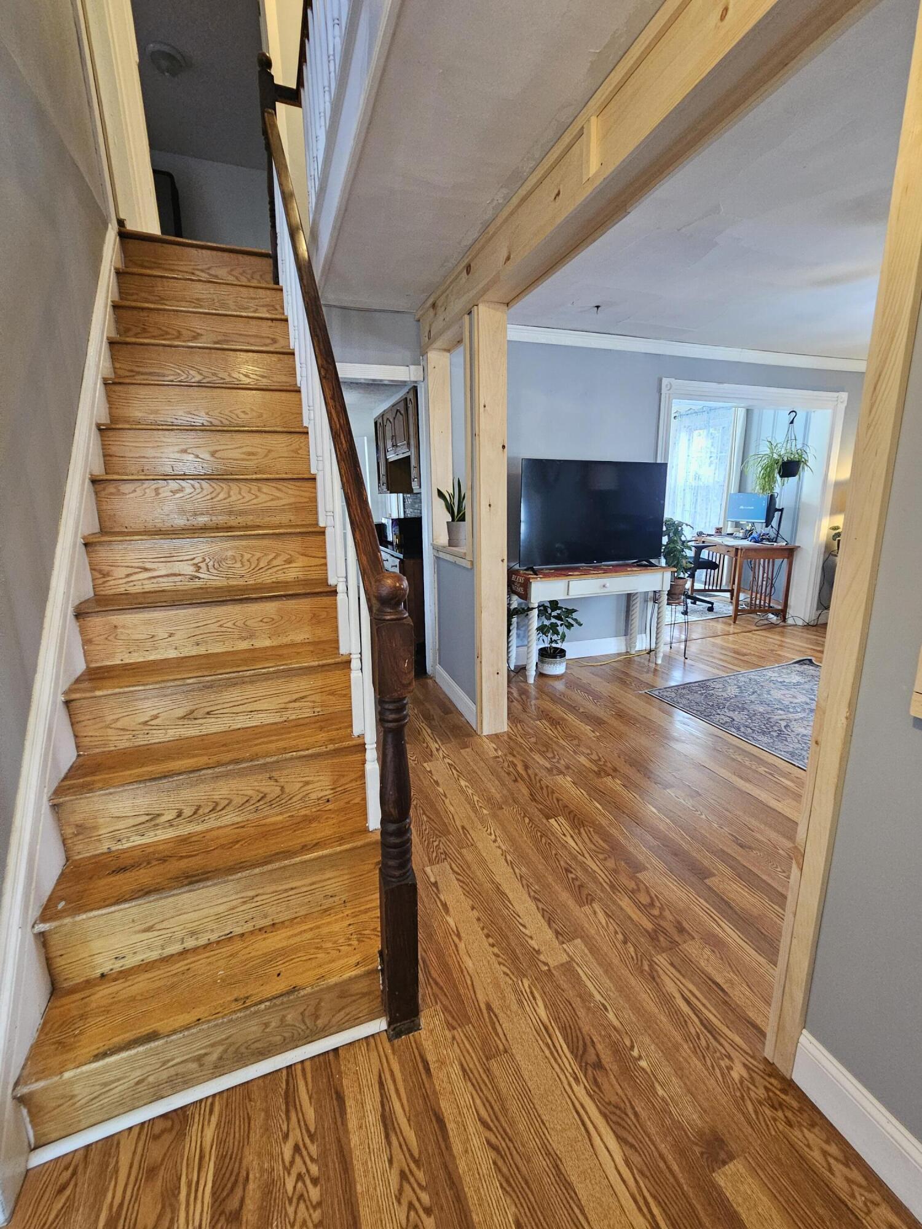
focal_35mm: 13
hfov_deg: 89.9
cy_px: 614
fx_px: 462
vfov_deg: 106.2
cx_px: 461
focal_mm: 2.2
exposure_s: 1/40
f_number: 2.2
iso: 400
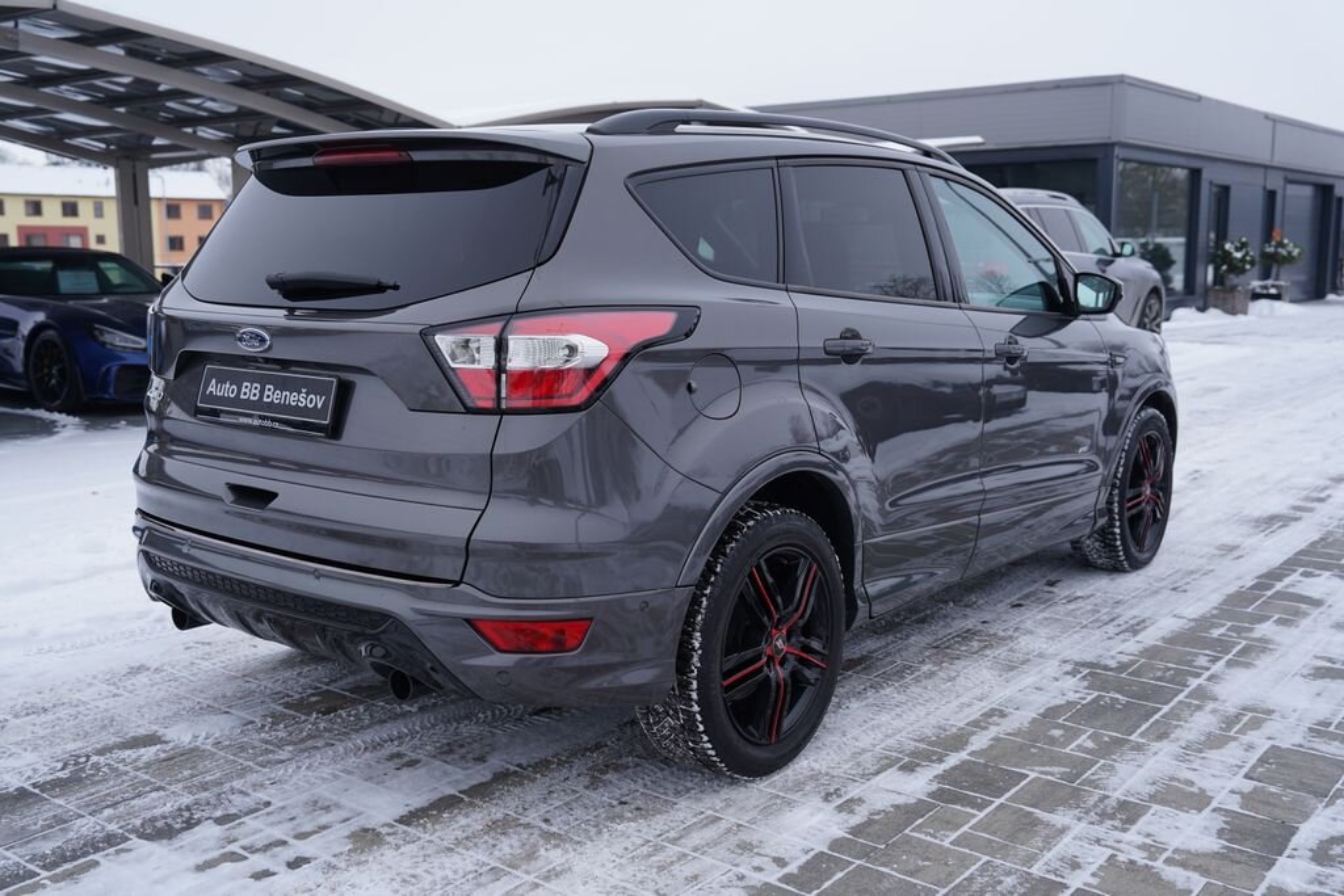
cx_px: 672
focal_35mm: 35
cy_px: 448
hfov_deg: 54.4
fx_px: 1307
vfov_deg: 37.9
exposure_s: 1/200
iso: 100
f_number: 4
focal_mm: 35
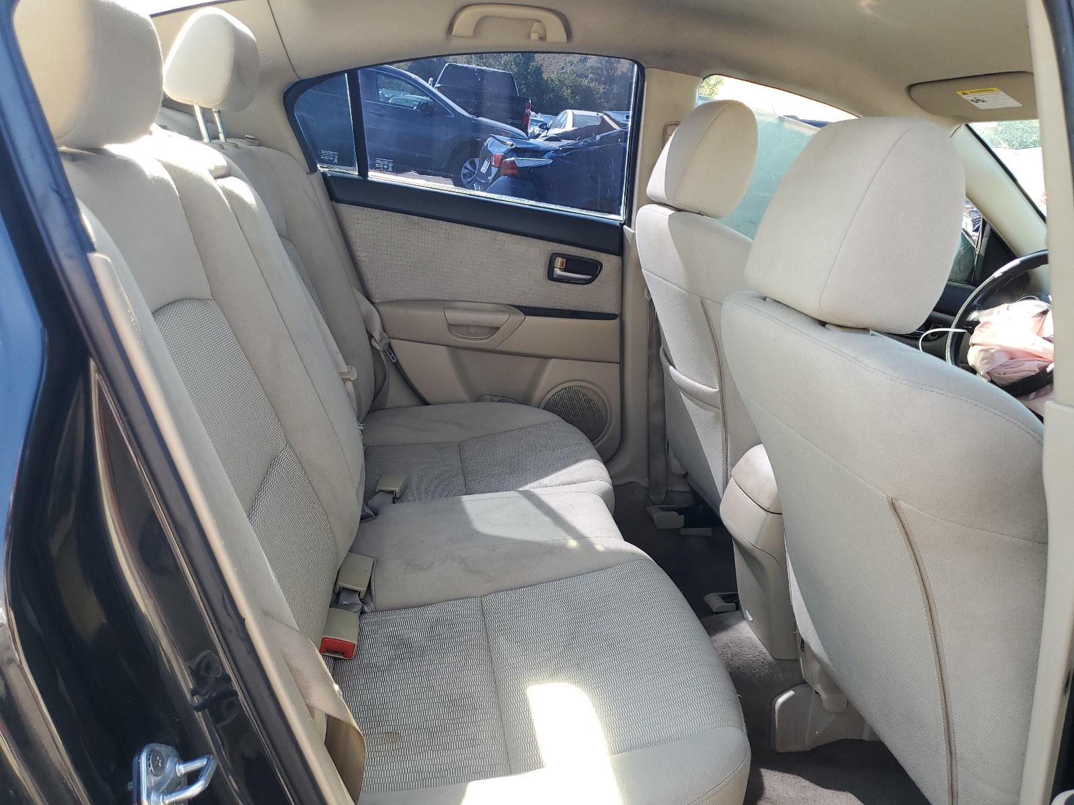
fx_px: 807
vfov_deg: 53.1
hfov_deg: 67.3
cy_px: 402
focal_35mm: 26
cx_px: 537
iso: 50
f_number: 1.5
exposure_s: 1/167
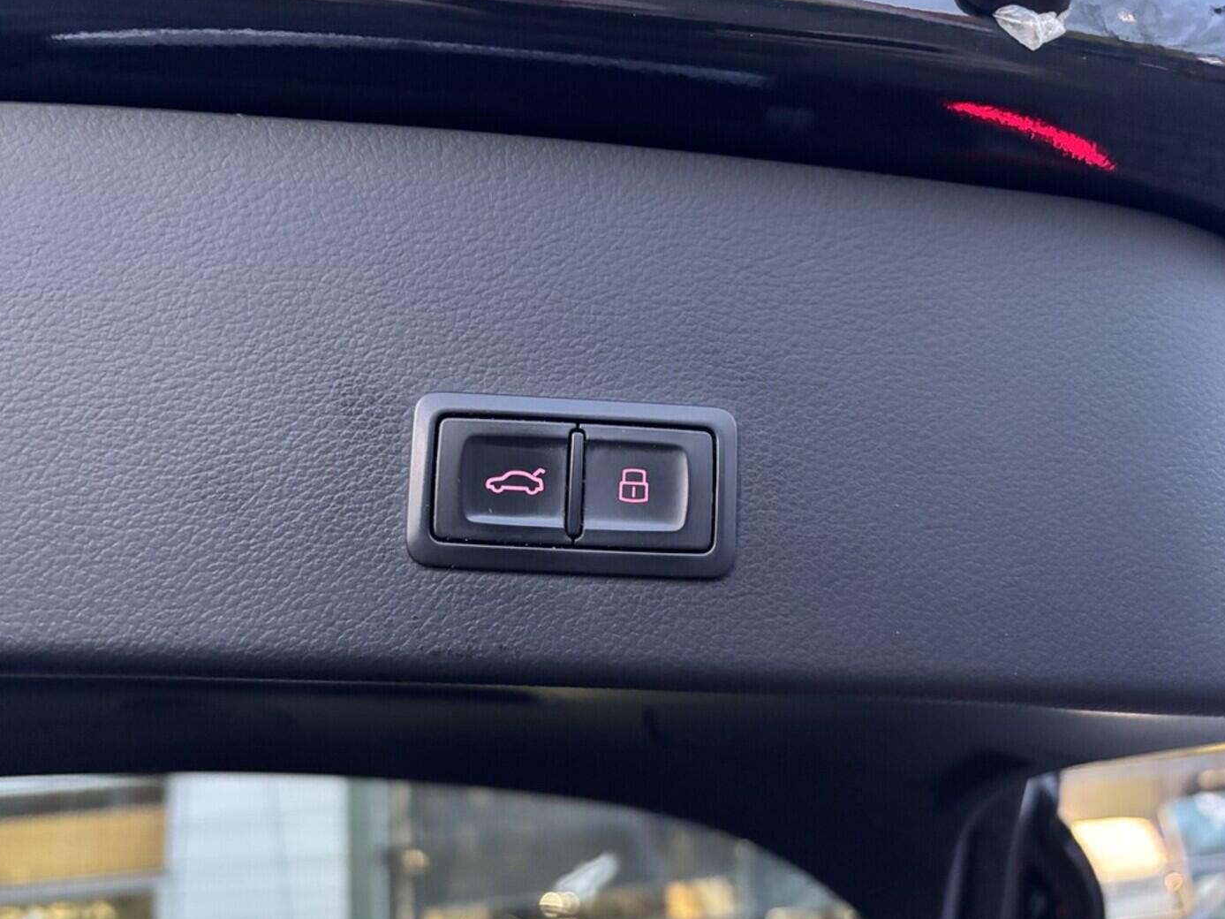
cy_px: 474
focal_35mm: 27
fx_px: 955
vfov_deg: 51.3
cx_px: 594
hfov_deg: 65.3
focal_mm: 5.96
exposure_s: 1/30
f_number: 1.6
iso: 640
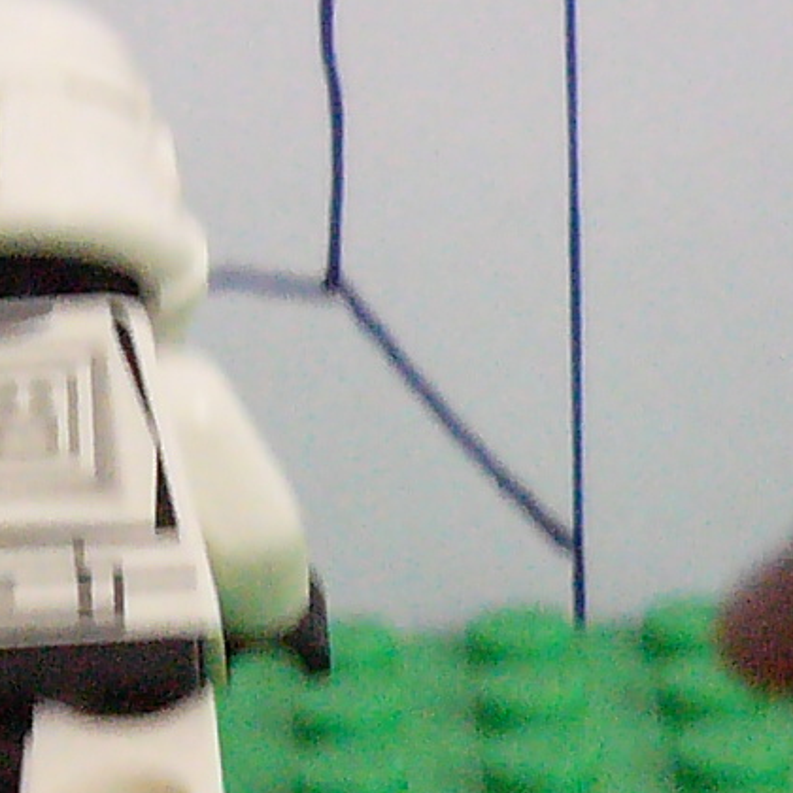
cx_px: 26
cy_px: 540
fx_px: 3914
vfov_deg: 11.6
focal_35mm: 151
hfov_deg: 11.5
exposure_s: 1/15
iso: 400
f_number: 2.8
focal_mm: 5.8
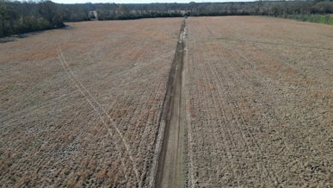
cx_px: 170
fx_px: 238
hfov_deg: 69.8
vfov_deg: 42.9
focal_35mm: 27
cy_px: 93
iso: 200
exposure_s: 1/3000
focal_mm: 6.72
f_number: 1.7
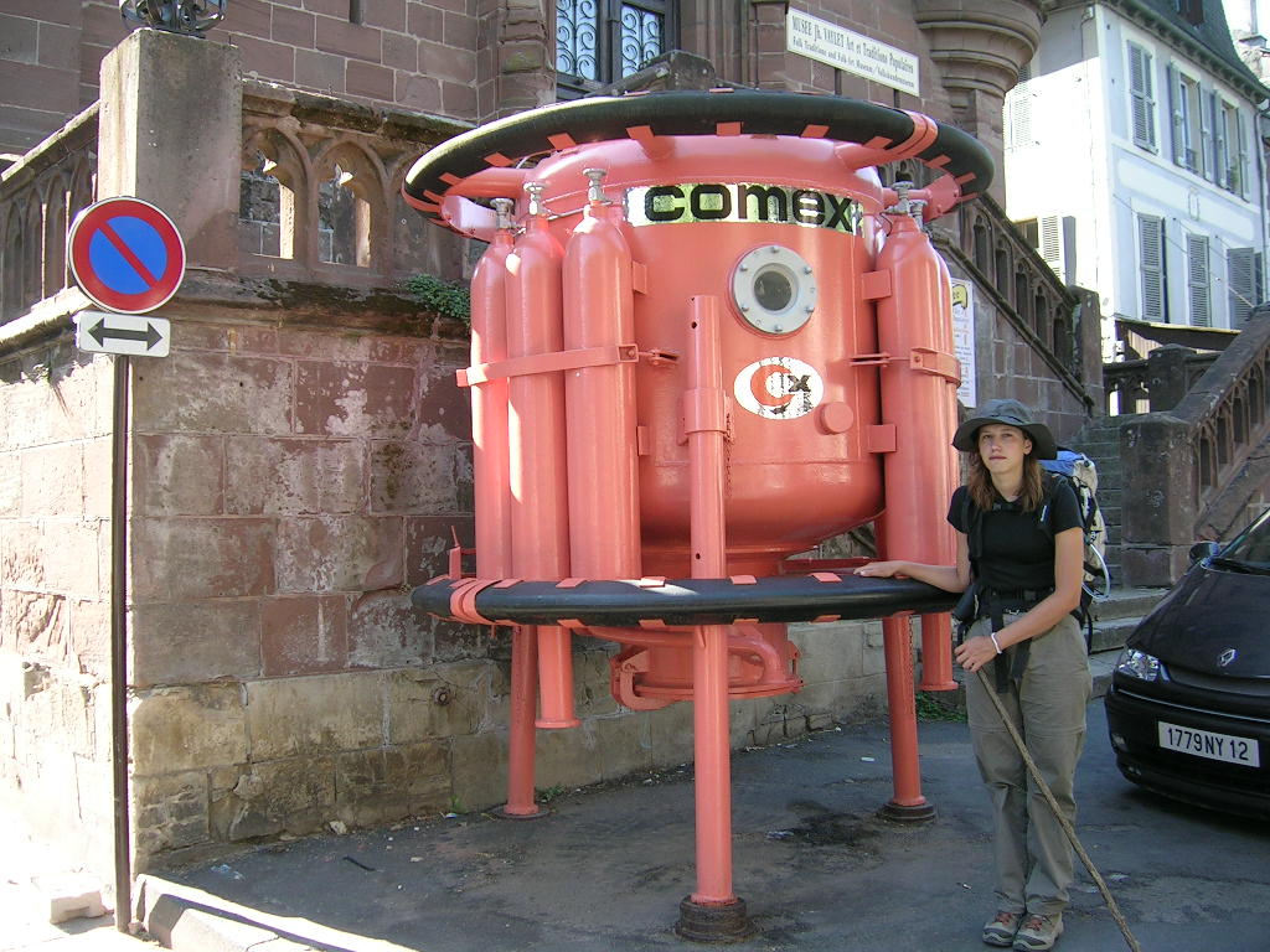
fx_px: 1284
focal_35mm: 35
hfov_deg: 52.6
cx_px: 635
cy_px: 476
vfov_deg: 40.7
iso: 50
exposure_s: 1/92.3
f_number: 2.8
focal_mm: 5.4
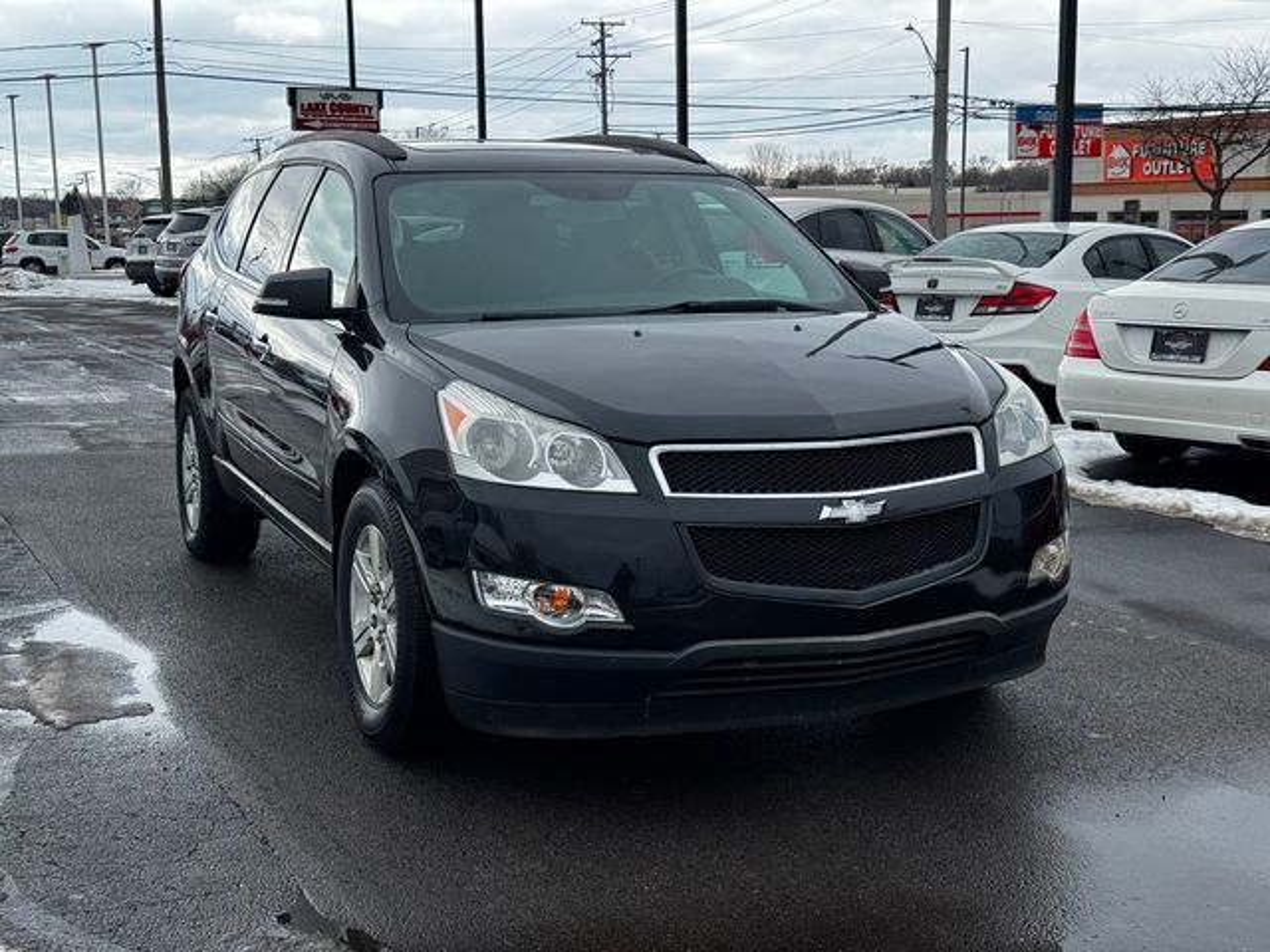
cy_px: 476
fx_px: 1761
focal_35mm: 48
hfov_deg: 39.7
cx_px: 635
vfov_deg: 30.3
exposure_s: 1/1011
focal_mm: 6.76
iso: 64
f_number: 1.78
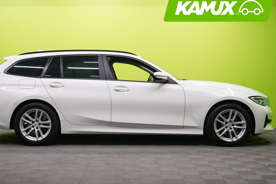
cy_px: 90
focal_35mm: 55
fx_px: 422
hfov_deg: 36.2
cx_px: 124
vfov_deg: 24.6
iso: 400
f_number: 5.6
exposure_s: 1/25
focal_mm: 48
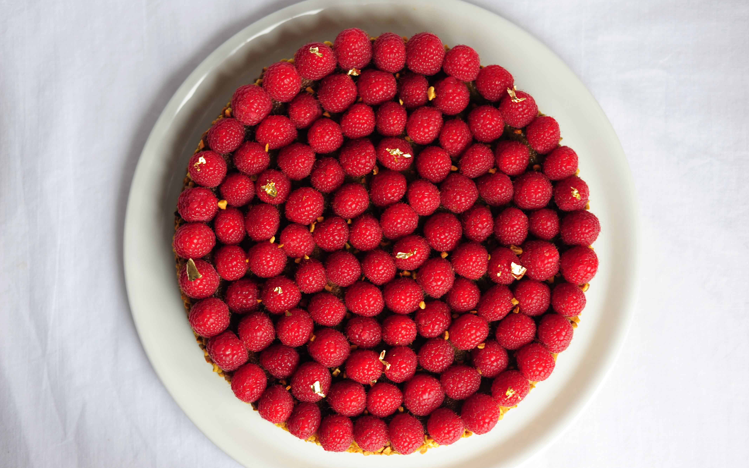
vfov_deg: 25.3
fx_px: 1041
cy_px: 234
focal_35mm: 51
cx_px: 374
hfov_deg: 39.6
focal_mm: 50
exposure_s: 1/30
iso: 200
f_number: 2.5
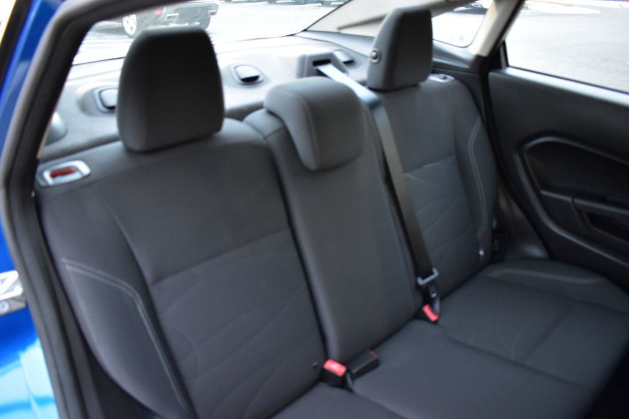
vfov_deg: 47.9
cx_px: 314
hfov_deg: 67.4
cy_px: 210
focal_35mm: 27
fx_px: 472
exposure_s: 1/5
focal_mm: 18
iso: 1600
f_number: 3.5
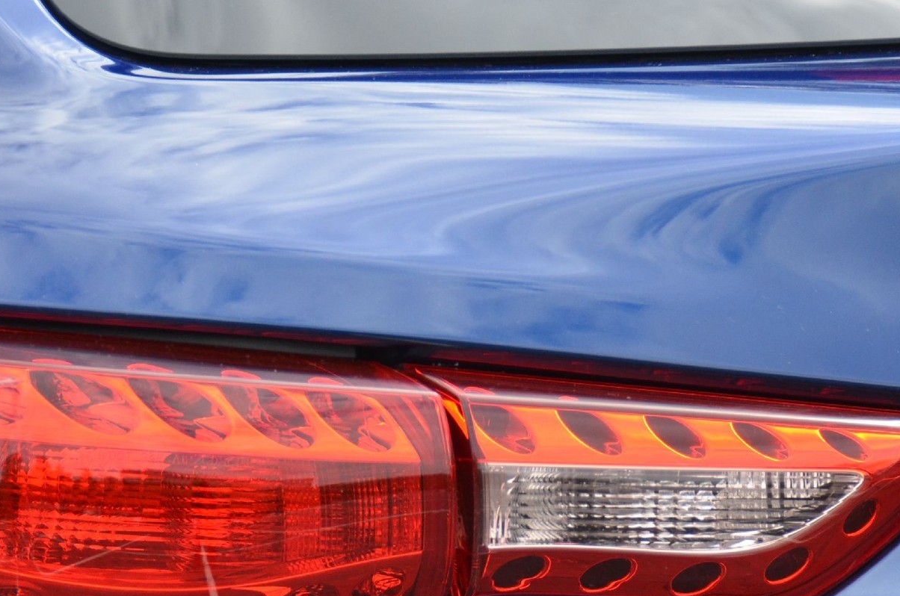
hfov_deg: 4.4
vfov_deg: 2.9
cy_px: 403
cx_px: 305
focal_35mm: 467
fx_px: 11653
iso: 800
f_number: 5.6
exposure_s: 1/1000
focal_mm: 150
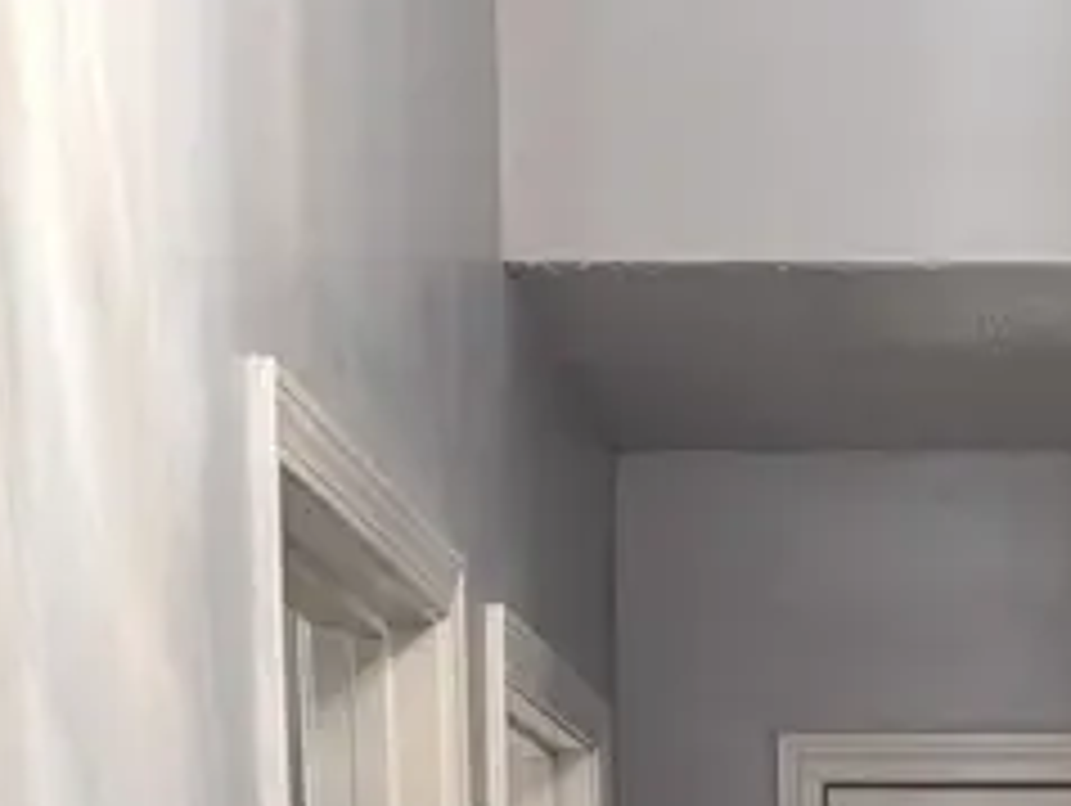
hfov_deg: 16.0
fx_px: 3747
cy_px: 1927
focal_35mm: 121
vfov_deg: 10.6
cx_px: 1008
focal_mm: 6.76
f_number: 1.78
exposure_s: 1/120
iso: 160
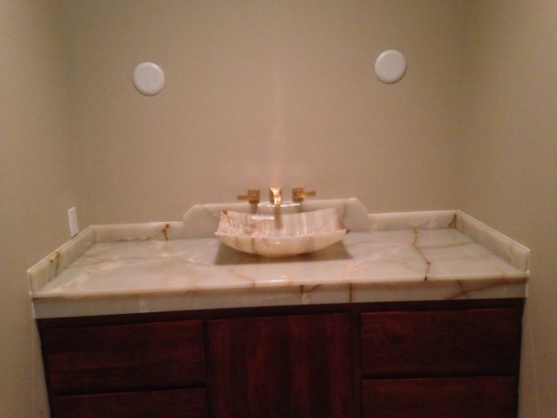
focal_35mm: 33
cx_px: 278
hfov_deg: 55.4
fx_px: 531
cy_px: 209
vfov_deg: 42.9
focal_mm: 4.12
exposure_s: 1/20
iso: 320
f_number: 2.4
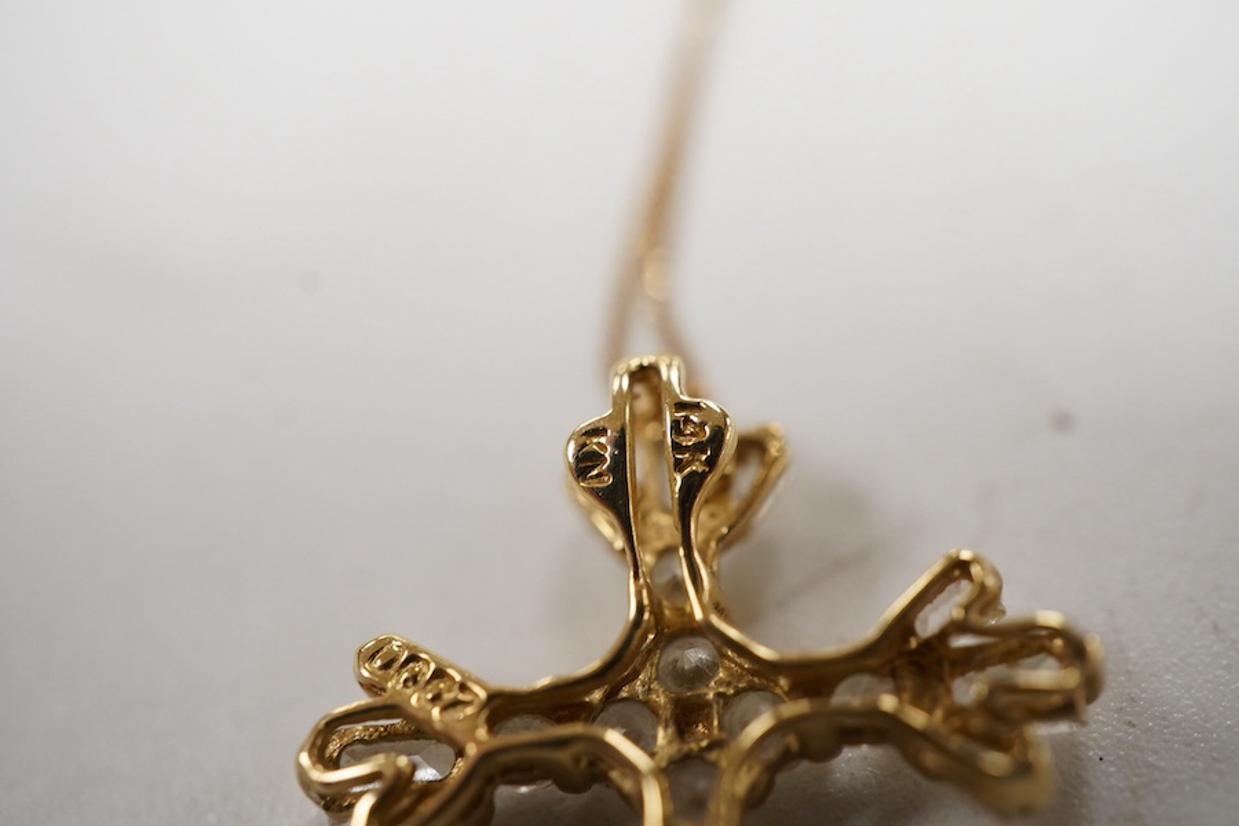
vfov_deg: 29.9
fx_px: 1549
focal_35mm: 45
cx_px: 620
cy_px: 413
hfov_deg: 43.6
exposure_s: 1/125
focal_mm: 30
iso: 1250
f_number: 10
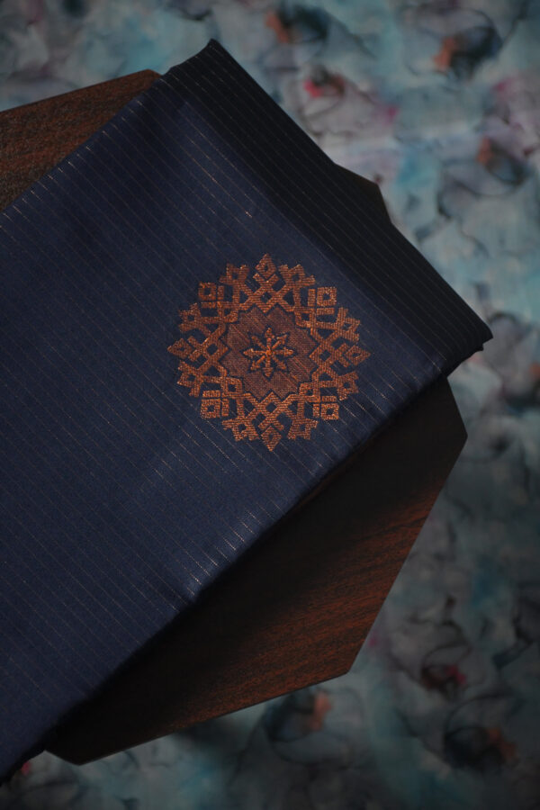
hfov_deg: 14.7
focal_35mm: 93
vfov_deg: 21.9
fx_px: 2092
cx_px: 270
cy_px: 405
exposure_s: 1/160
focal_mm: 62
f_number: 5
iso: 2000
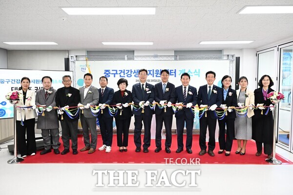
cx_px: 146
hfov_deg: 70.4
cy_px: 98
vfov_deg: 50.4
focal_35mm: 26
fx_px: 208
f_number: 5.6
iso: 3200
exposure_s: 1/160
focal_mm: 25.5
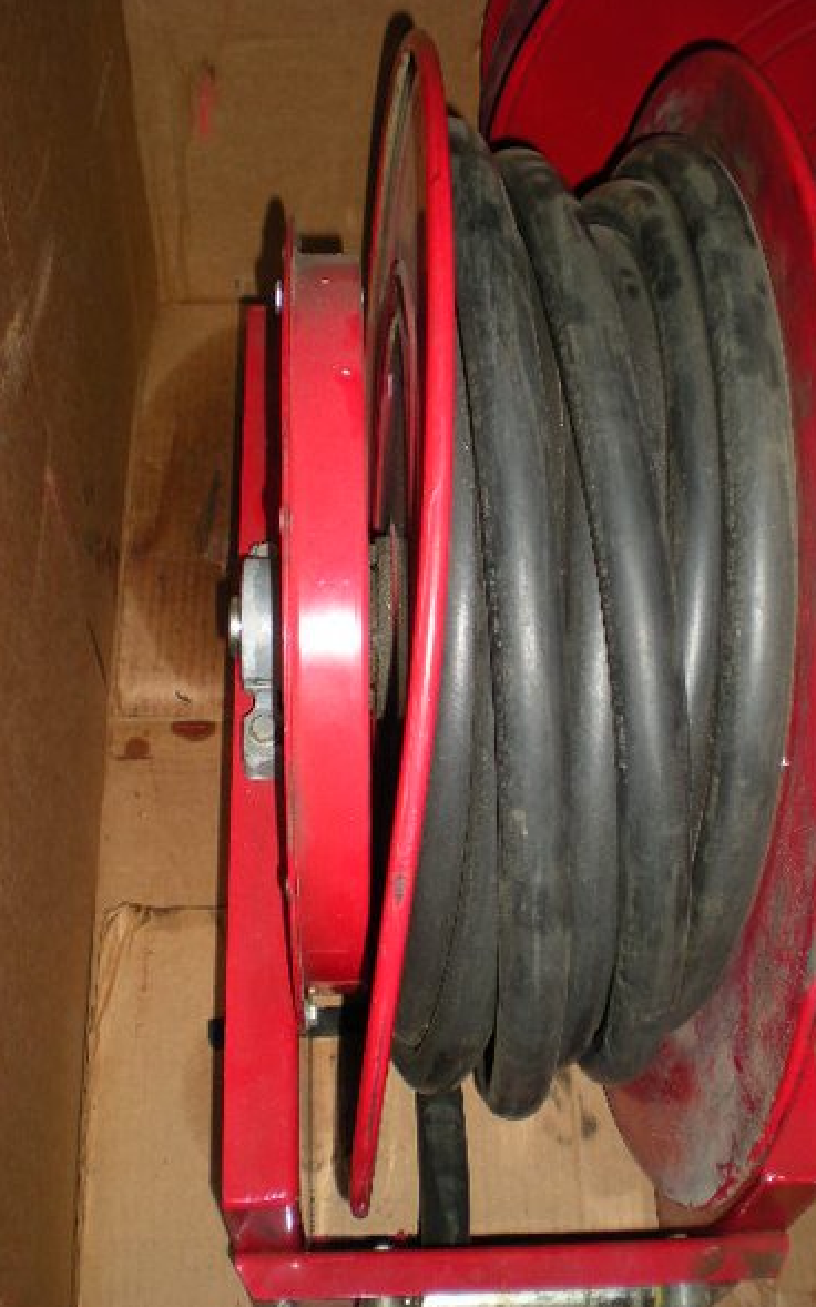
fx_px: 1459
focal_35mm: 41
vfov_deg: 48.2
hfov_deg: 31.1
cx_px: 494
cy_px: 657
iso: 82
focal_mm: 6.3
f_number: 3.1
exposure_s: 1/60
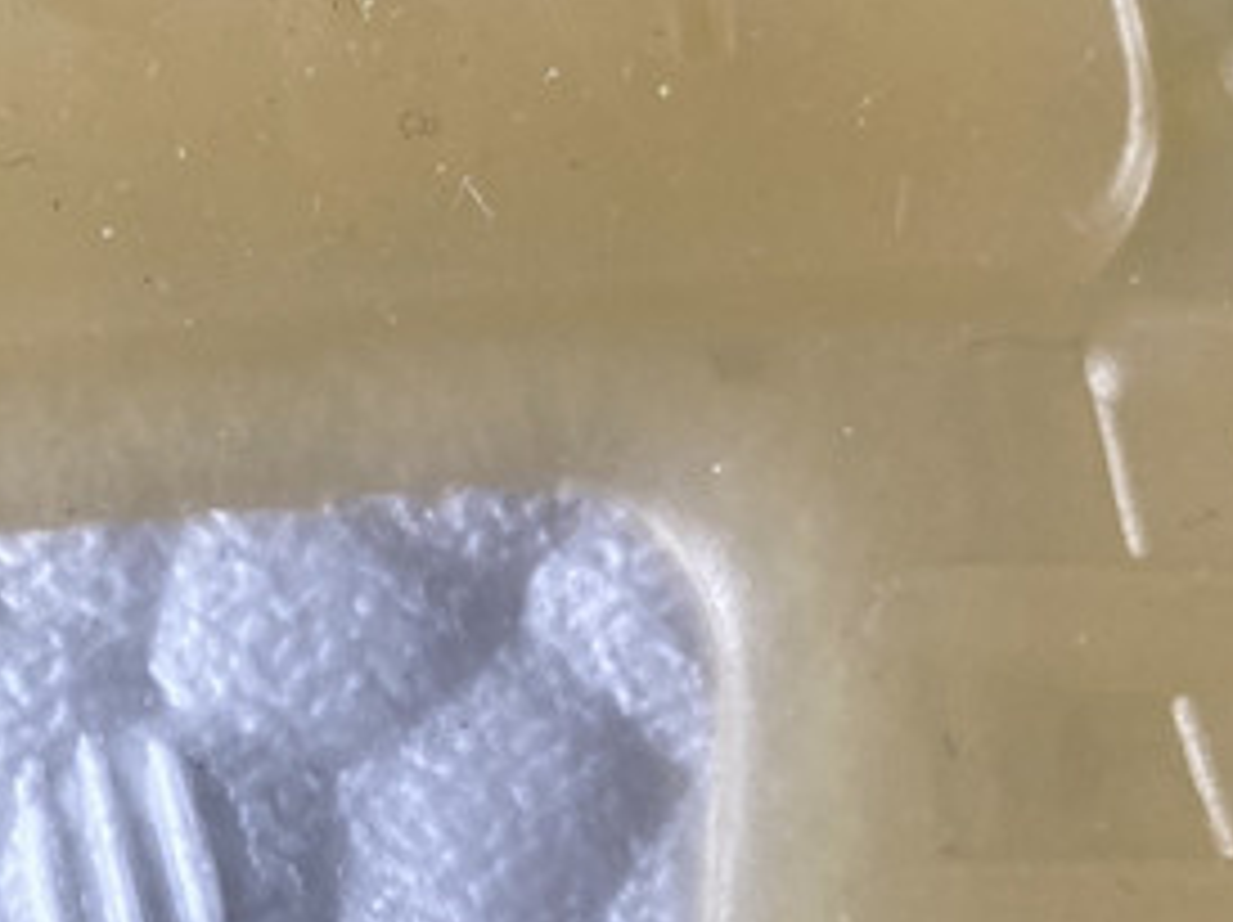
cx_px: -234
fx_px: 3381
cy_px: 1106
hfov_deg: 19.5
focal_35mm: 95
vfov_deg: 15.0
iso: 50
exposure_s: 1/100
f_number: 1.8
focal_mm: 4.25
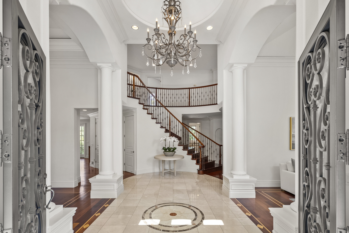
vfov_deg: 73.8
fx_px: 155
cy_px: 116
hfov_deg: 96.7
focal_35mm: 16
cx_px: 174
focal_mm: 16
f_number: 8
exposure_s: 1/20
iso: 640
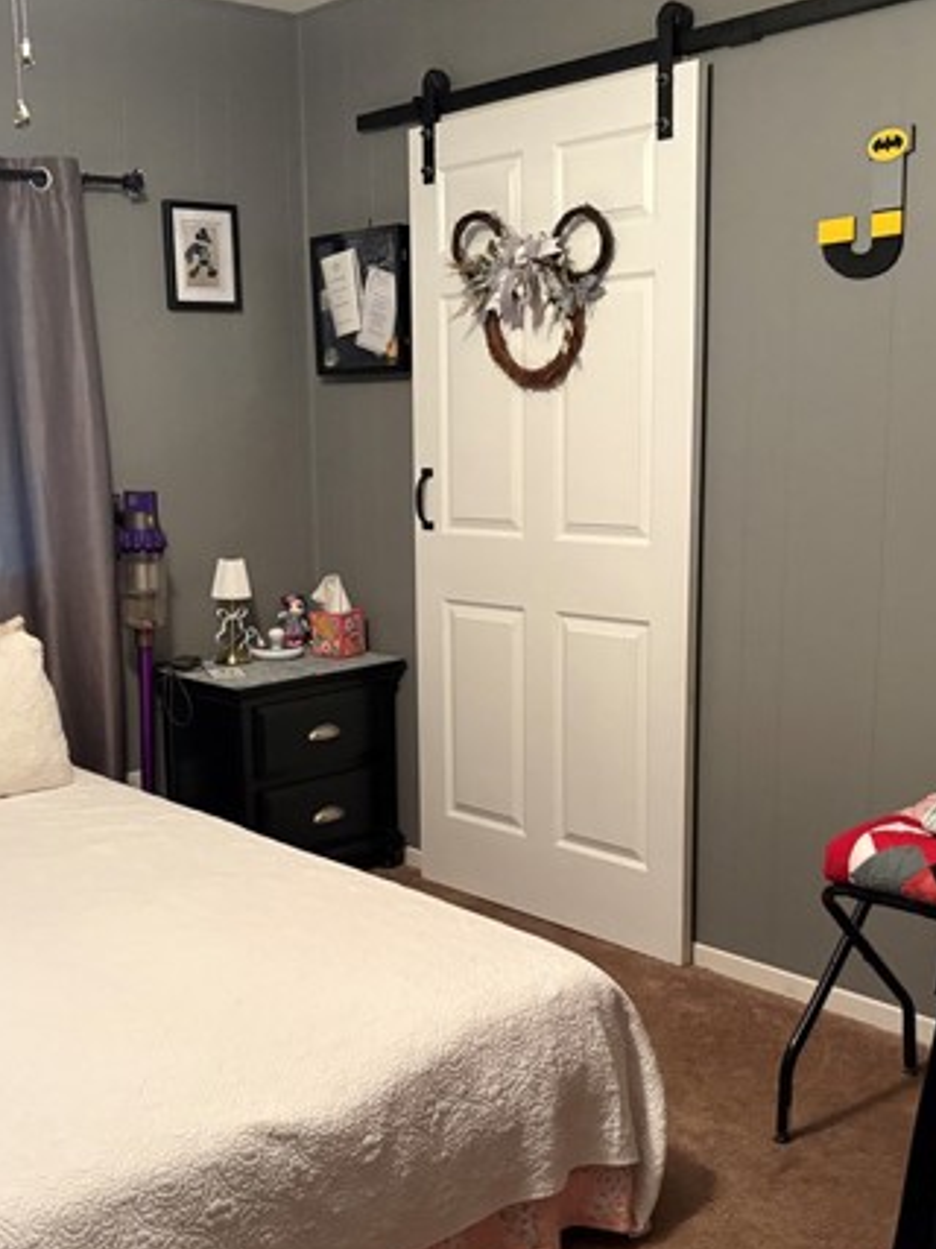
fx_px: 1407
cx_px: 386
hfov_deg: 36.7
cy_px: 682
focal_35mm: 39
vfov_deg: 47.8
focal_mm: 5.96
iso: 500
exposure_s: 1/40
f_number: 1.6
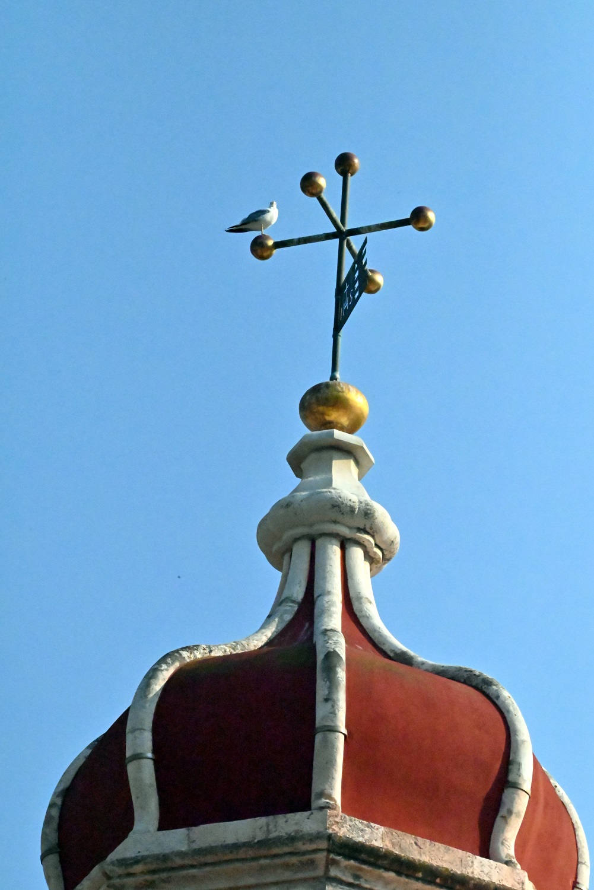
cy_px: 445
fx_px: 6925
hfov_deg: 4.9
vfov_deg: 7.4
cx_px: 297
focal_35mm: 280
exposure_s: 1/8000
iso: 25600
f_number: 29
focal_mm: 280
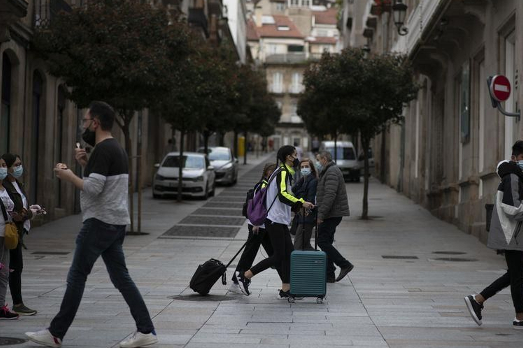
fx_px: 1322
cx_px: 274
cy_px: 179
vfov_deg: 15.0
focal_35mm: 91
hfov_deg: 22.4
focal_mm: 85
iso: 125
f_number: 2.8
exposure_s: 1/500
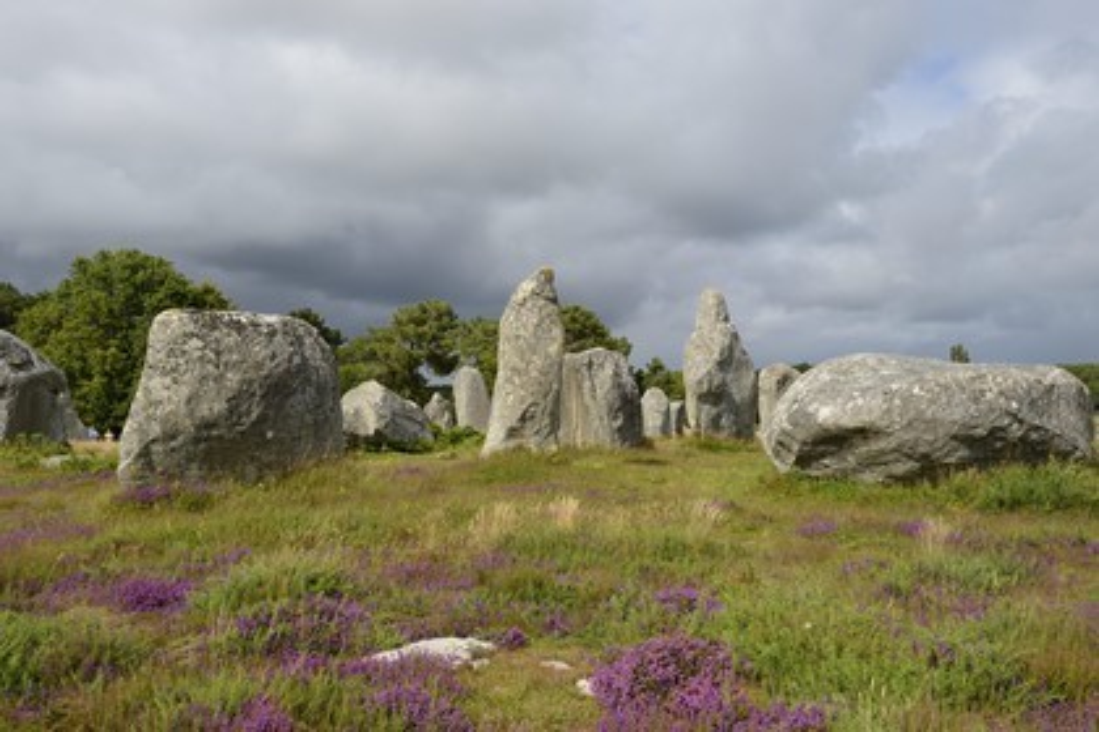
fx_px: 1068
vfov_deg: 37.9
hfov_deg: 54.4
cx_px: 550
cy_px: 366
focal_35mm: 35
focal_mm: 35
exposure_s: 1/200
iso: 200
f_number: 14
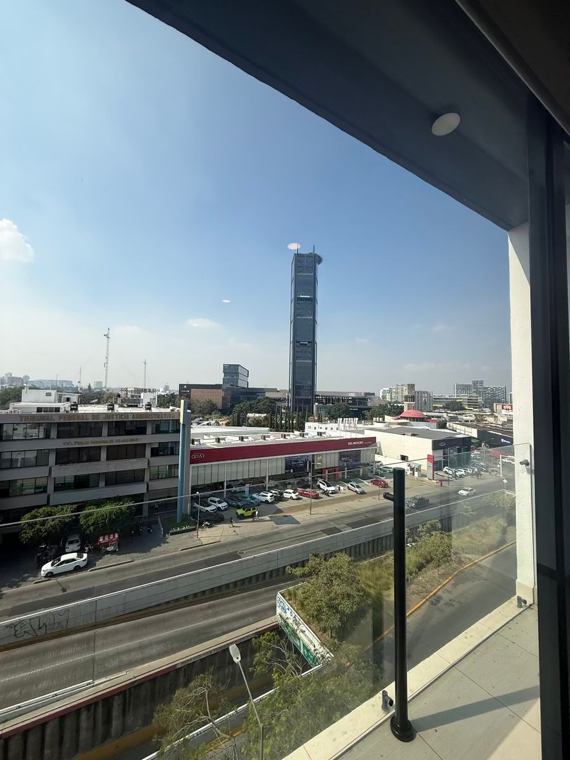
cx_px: 285
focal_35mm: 14
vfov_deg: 102.1
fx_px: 307
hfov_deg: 85.7
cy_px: 380
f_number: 2.2
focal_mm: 2.22
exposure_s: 1/2320
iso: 50
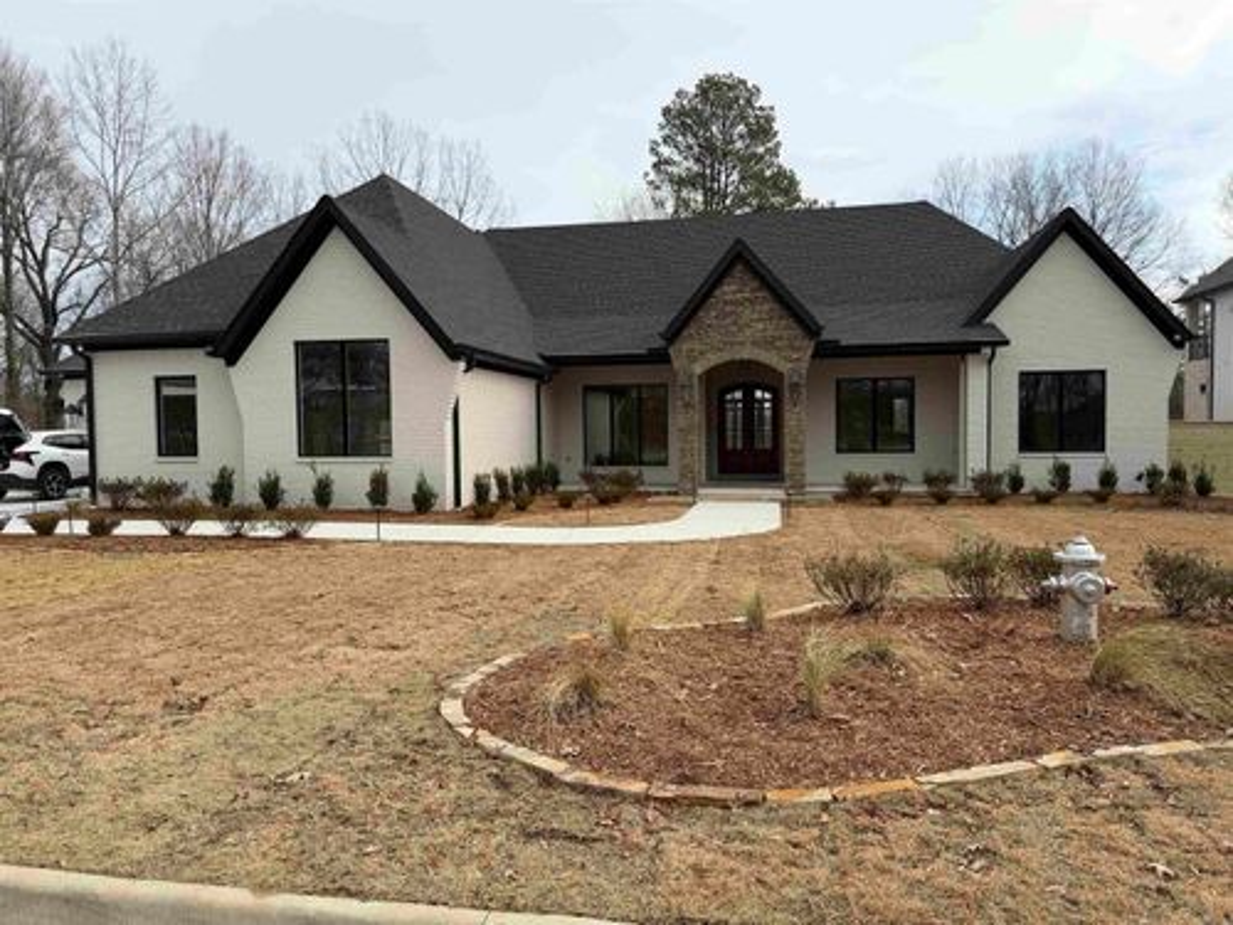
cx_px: 616
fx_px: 855
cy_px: 462
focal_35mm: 24
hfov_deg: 71.6
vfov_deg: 56.8
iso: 80
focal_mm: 6.76
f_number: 1.78
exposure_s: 1/3279
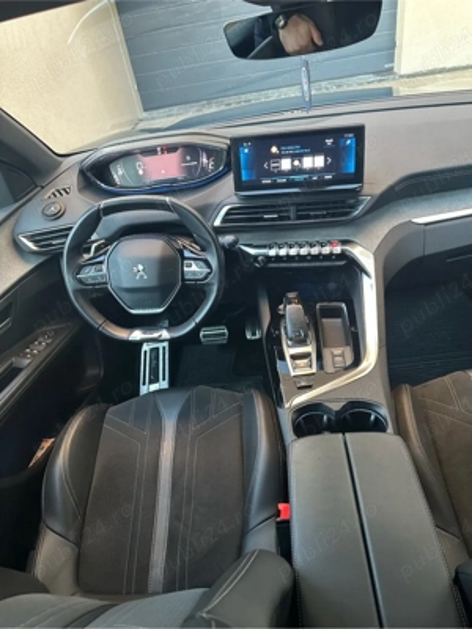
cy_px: 314
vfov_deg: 71.6
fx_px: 436
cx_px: 236
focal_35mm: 24
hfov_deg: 56.8
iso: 400
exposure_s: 1/60
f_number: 1.78
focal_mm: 6.86
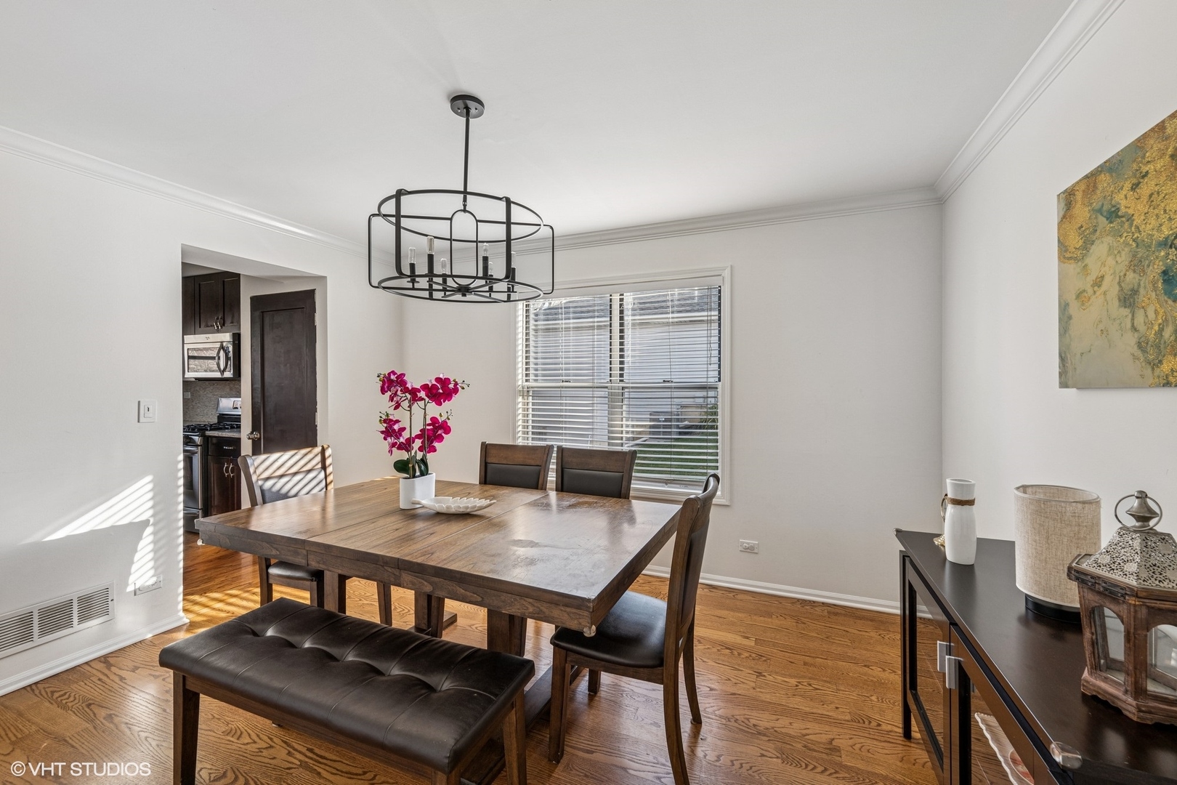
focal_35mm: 14
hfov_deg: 104.3
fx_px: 458
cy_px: 392
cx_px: 588
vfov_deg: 81.2
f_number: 9
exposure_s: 1/50
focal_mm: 14
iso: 200
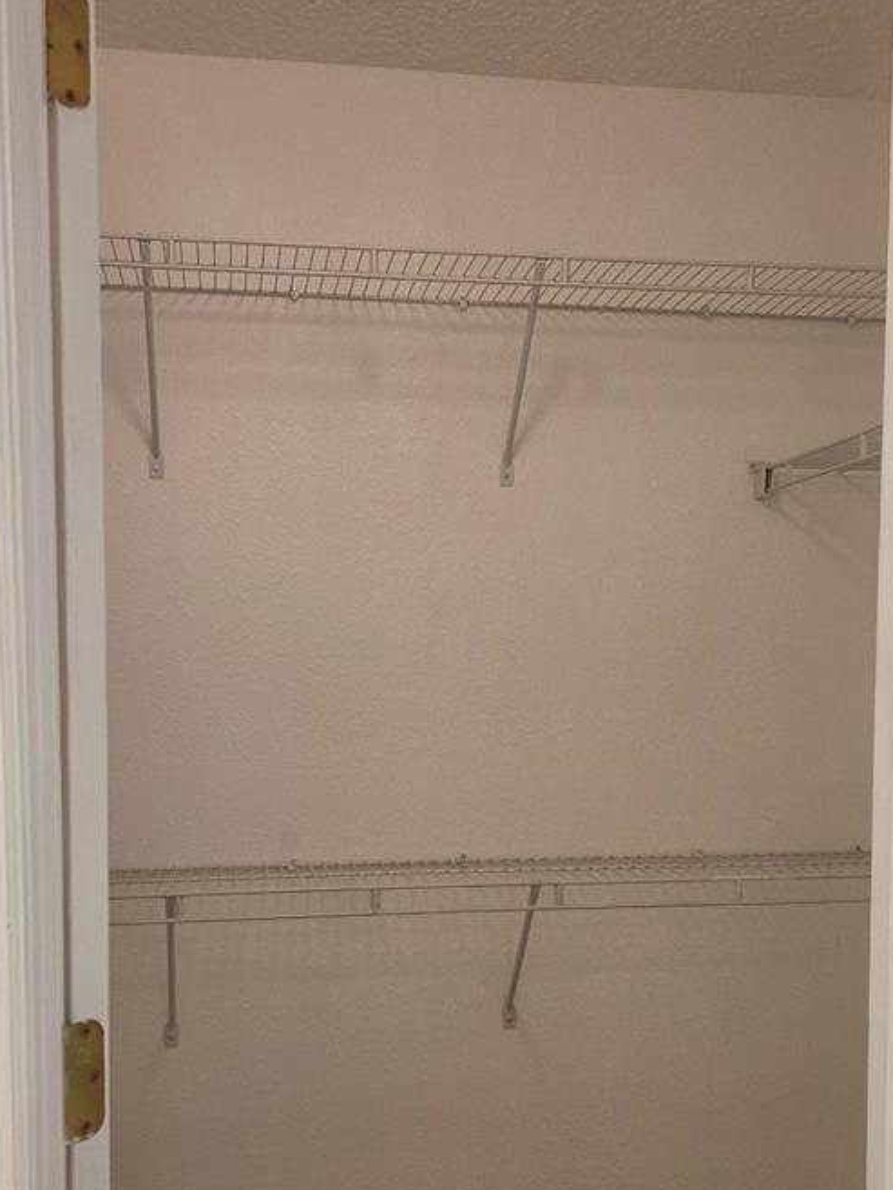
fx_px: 1444
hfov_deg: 34.3
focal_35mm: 42
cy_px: 795
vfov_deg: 44.1
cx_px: 504
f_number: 1.7
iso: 200
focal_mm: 6.3
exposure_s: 1/120
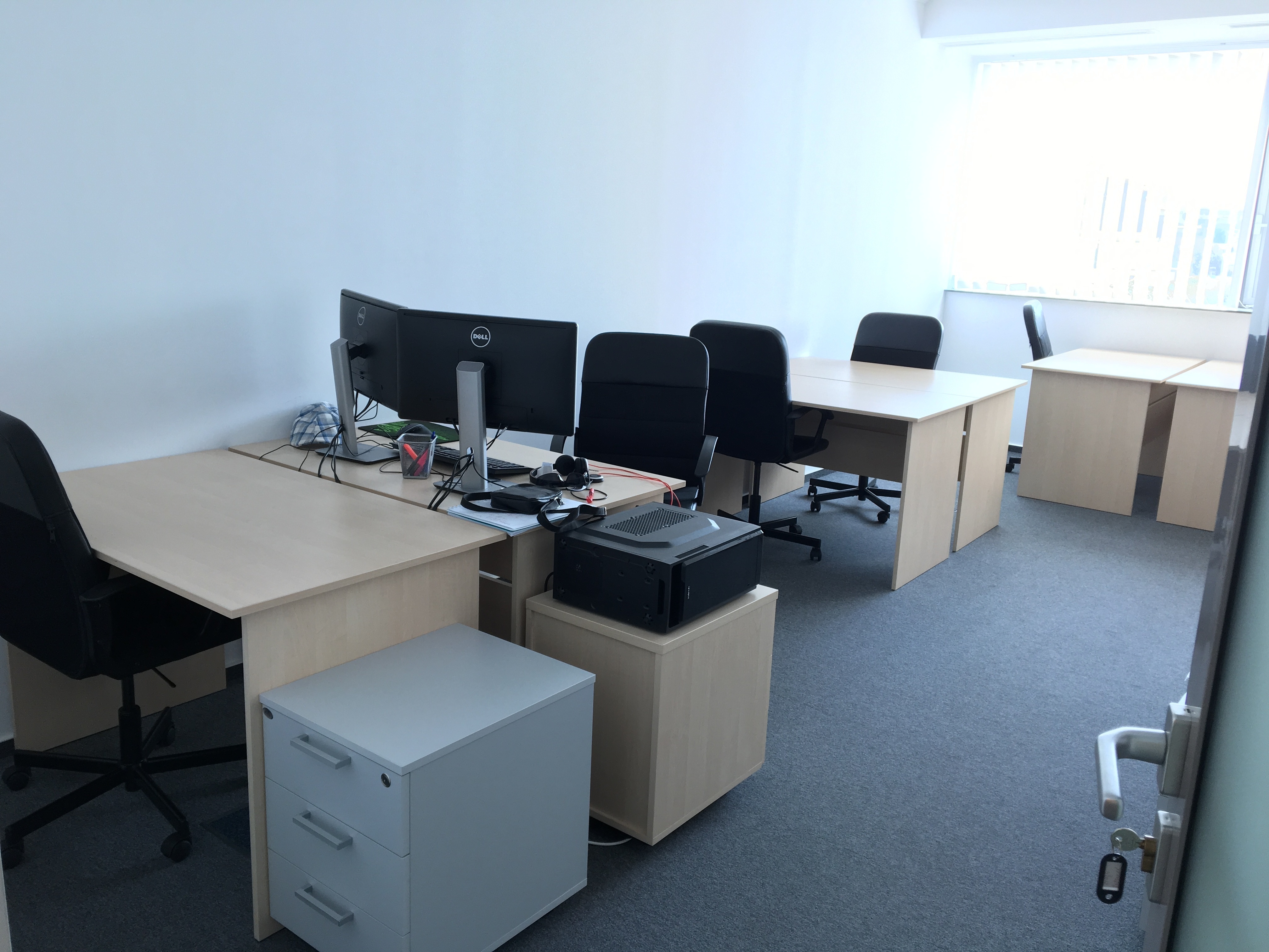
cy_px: 476
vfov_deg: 48.2
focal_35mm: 29
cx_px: 634
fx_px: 1063
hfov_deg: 61.7
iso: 32
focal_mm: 4.15
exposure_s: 1/33
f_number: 2.2
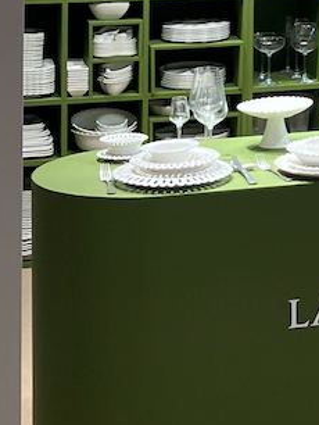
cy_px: -153
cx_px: 455
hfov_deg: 11.7
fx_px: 1497
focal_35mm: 122
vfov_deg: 15.3
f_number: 1.8
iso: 64
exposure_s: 1/100
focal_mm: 3.99
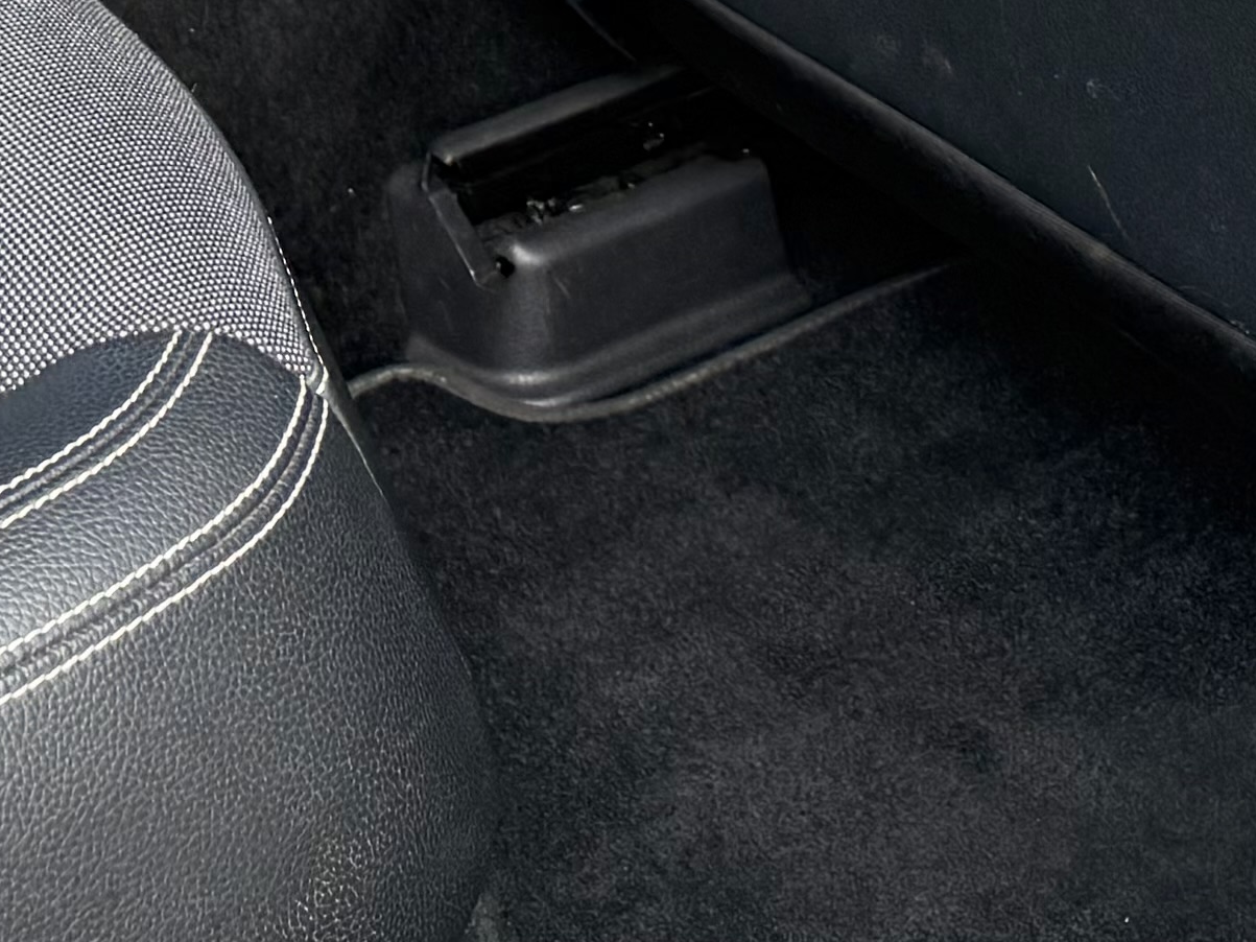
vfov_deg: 11.1
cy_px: -1274
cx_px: -251
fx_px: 4136
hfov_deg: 16.5
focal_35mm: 114
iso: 100
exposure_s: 1/878
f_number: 1.78
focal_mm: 6.76
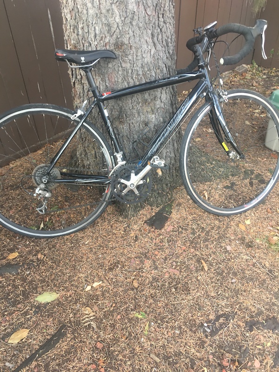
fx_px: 312
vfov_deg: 61.7
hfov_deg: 48.2
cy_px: 186
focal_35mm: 29
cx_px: 140
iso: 64
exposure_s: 1/30
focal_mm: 4.15
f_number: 2.2
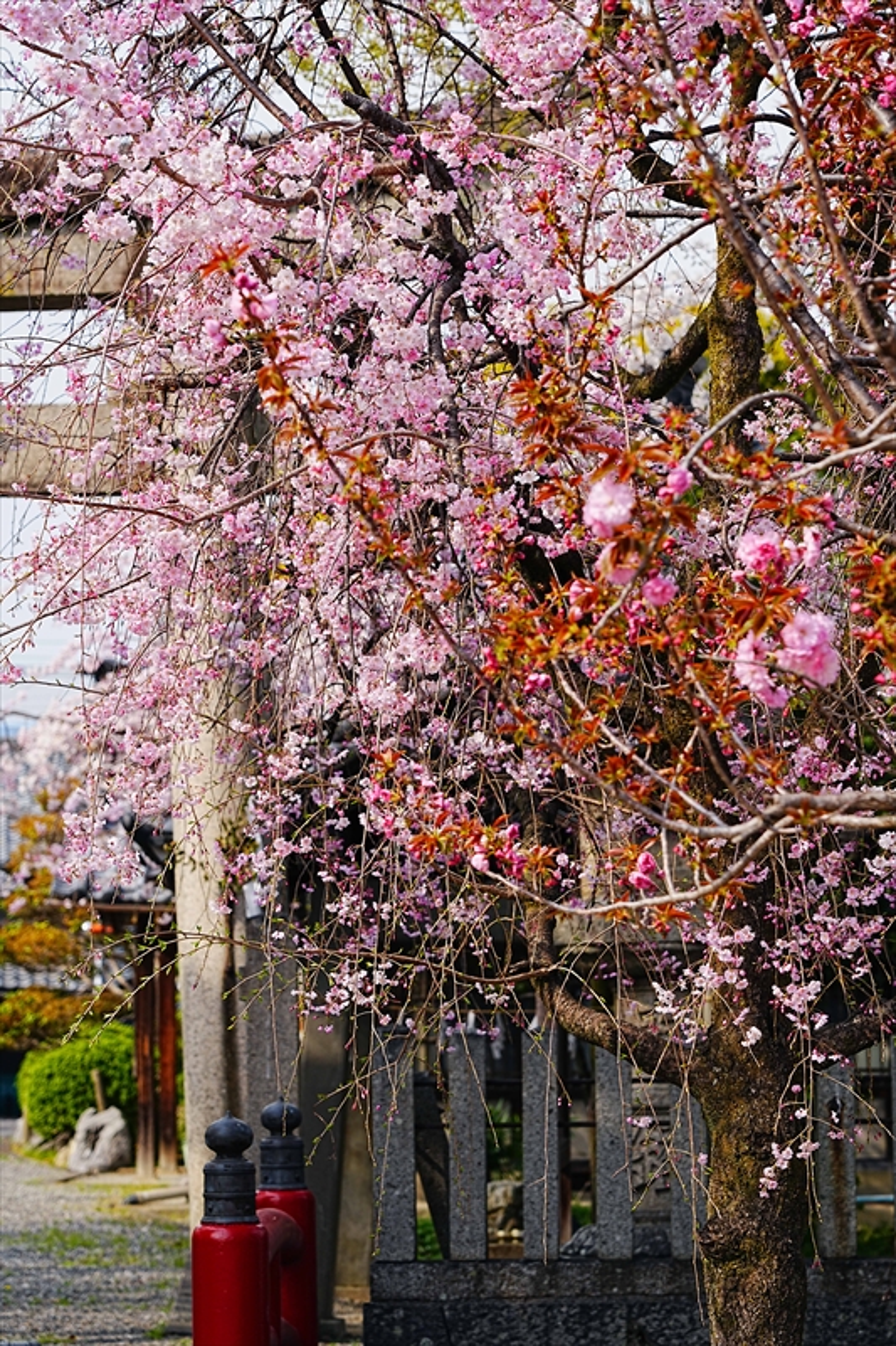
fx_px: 3921
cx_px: 448
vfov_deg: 19.5
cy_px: 673
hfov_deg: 13.0
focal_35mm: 105
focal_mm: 105
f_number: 6.3
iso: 100
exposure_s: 1/320
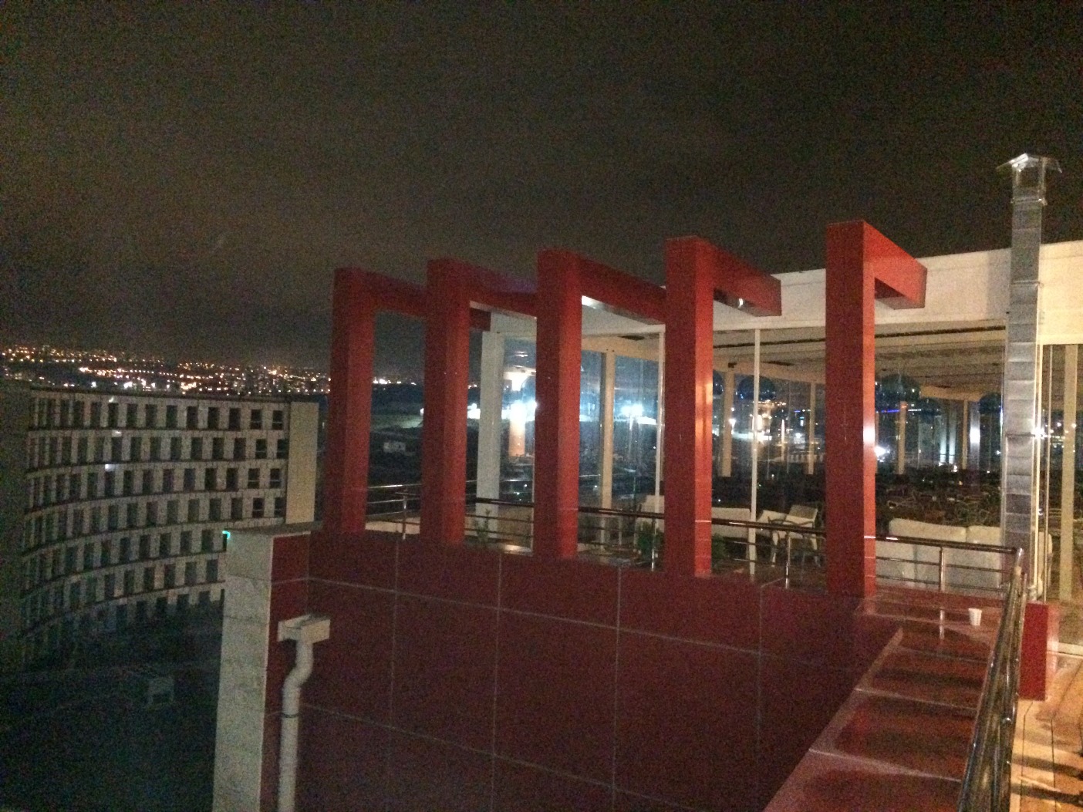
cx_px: 542
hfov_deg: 61.7
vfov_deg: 48.2
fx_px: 907
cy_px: 406
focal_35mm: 29
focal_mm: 4.15
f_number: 2.2
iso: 2000
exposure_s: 1/16
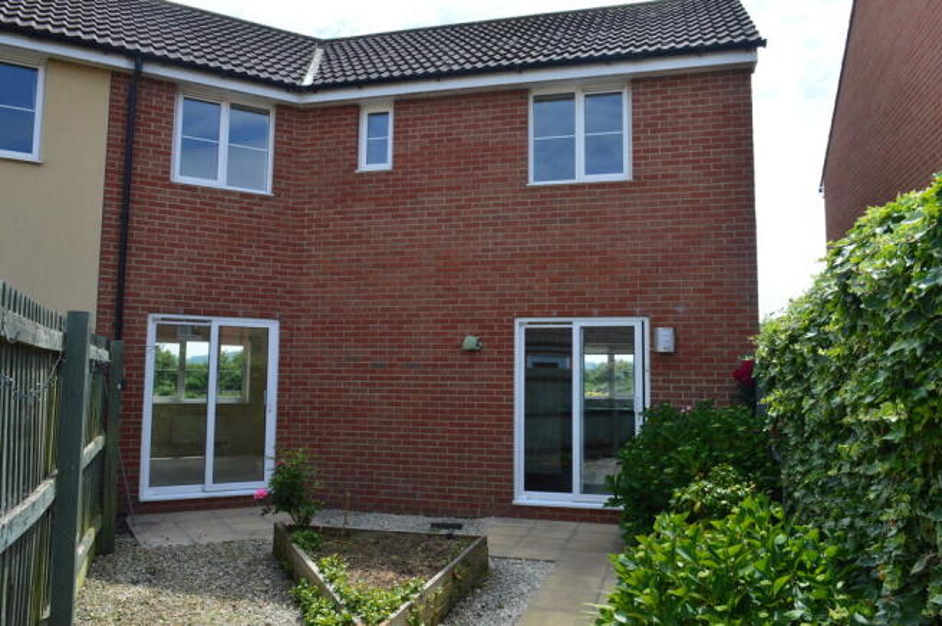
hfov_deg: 67.4
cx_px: 471
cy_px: 313
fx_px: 706
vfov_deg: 47.8
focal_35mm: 27
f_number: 11
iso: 360
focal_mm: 18
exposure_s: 1/500
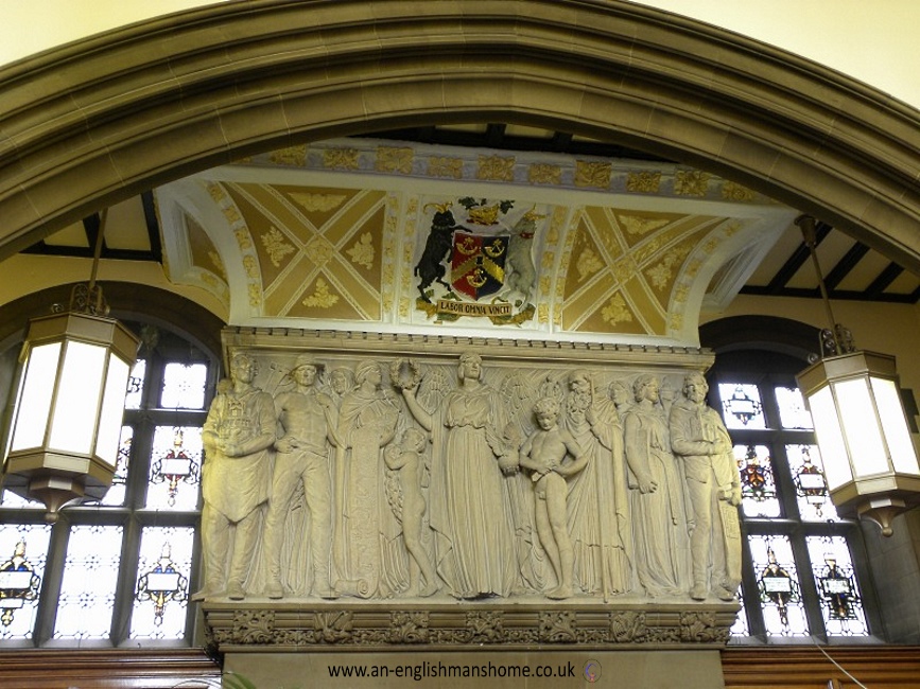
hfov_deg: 50.1
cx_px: 460
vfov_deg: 38.7
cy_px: 344
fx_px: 983
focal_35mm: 37
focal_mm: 6.6
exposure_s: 1/9
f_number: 3.2
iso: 112
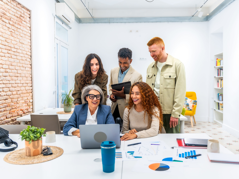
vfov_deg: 44.6
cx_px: 126
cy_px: 88
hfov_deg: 57.3
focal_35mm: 32
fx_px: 219
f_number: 2.8
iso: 1000
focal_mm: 28.6
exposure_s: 1/320
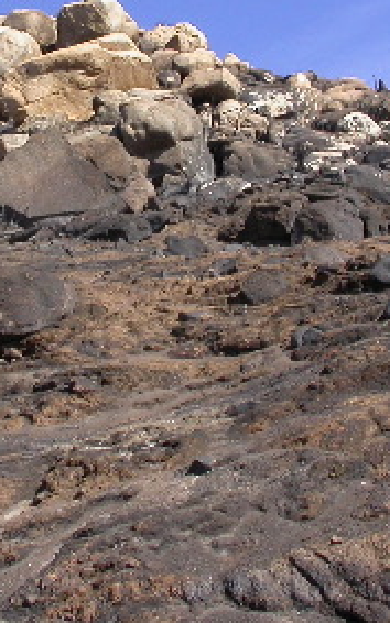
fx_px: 1547
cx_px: 106
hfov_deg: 14.3
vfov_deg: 22.6
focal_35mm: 91
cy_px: 156
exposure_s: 1/189
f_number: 7.5
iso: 100
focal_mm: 7.85
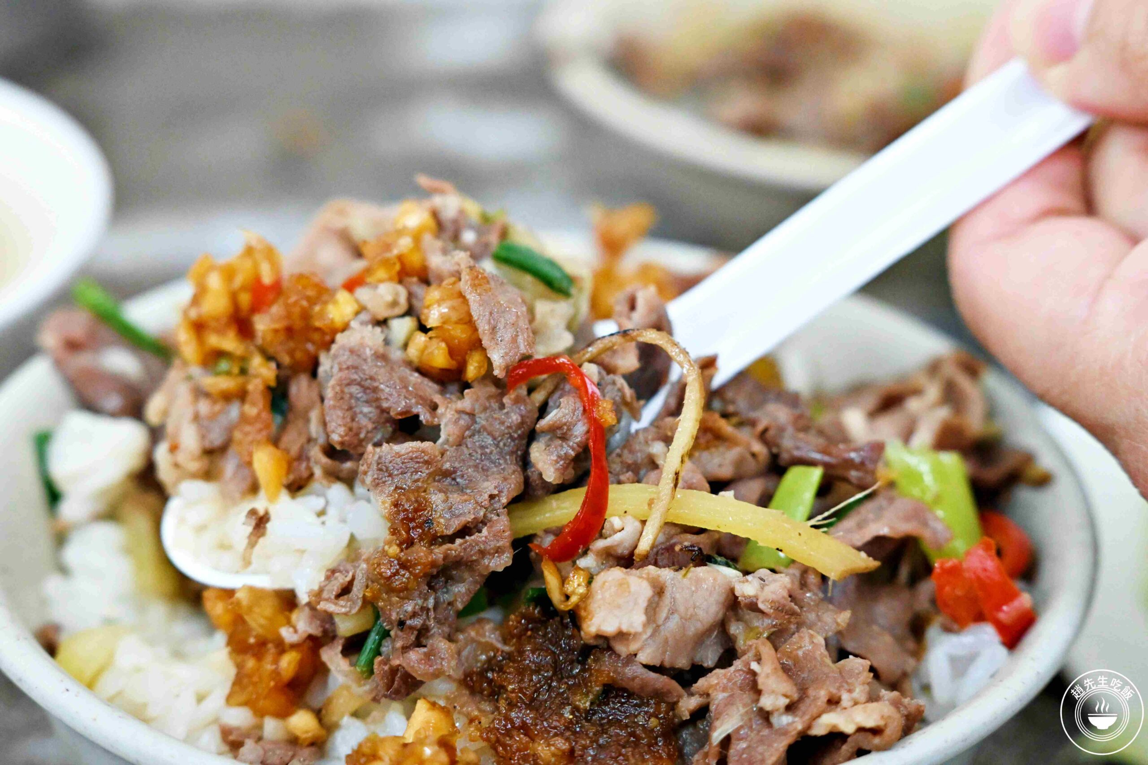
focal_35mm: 75
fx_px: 2392
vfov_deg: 18.2
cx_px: 574
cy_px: 382
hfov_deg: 27.0
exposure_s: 1/160
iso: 3600
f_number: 4
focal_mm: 50
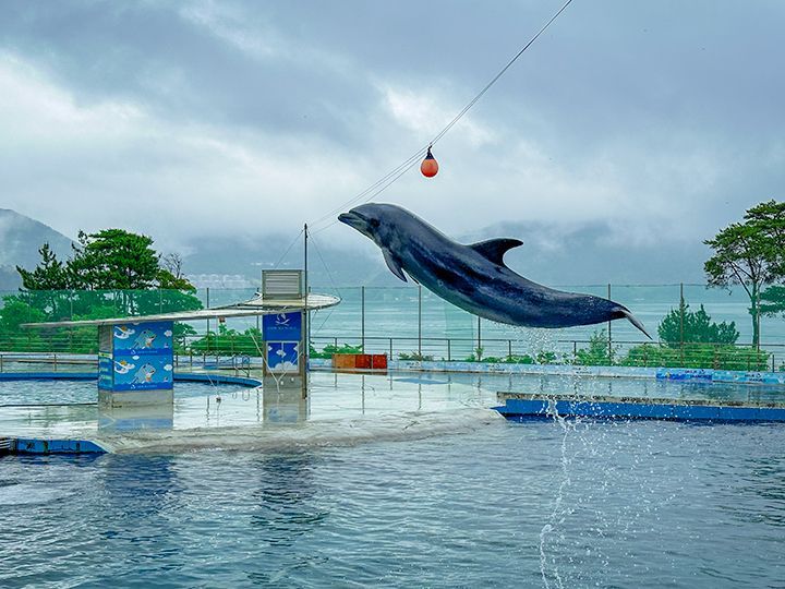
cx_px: 392
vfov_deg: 30.3
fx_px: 1089
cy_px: 294
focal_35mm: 48
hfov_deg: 39.7
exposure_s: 1/1000
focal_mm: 6.86
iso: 64
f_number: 1.8
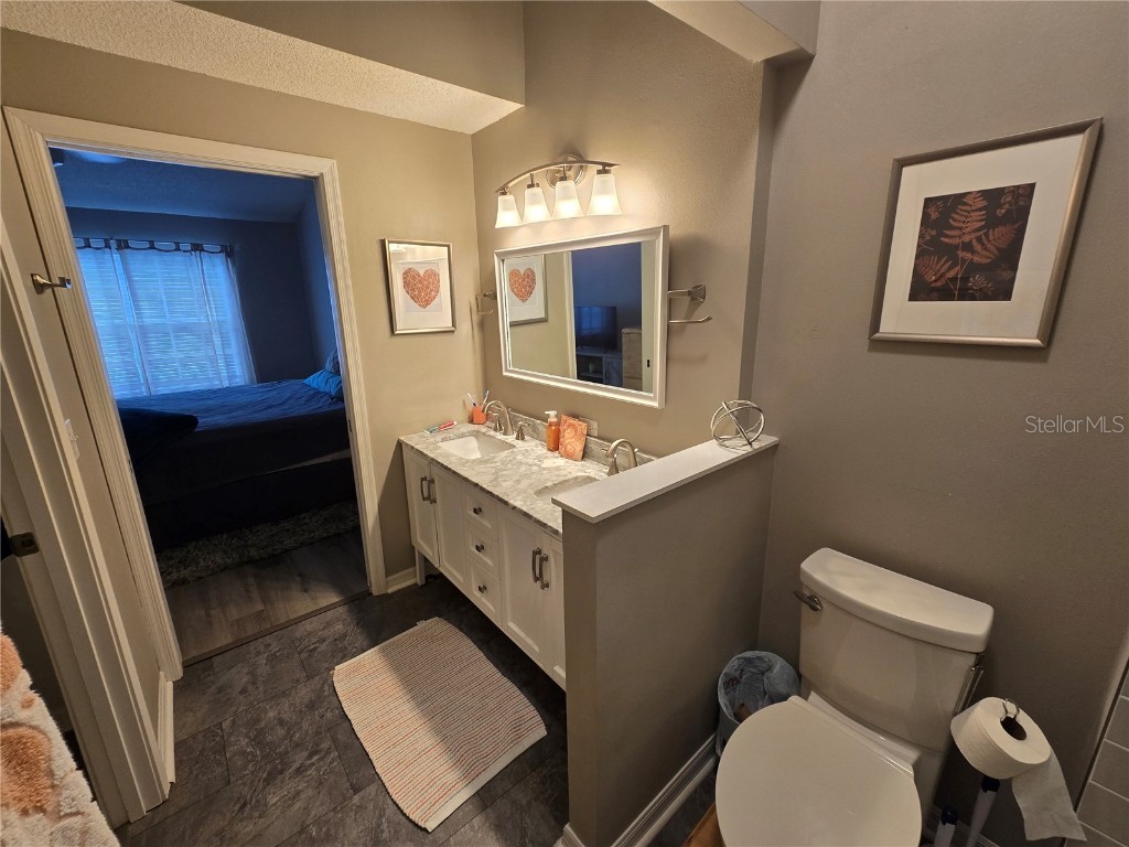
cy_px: 424
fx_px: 424
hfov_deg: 106.2
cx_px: 564
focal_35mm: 13
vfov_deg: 89.9
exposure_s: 1/60
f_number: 2.2
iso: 125
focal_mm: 2.2
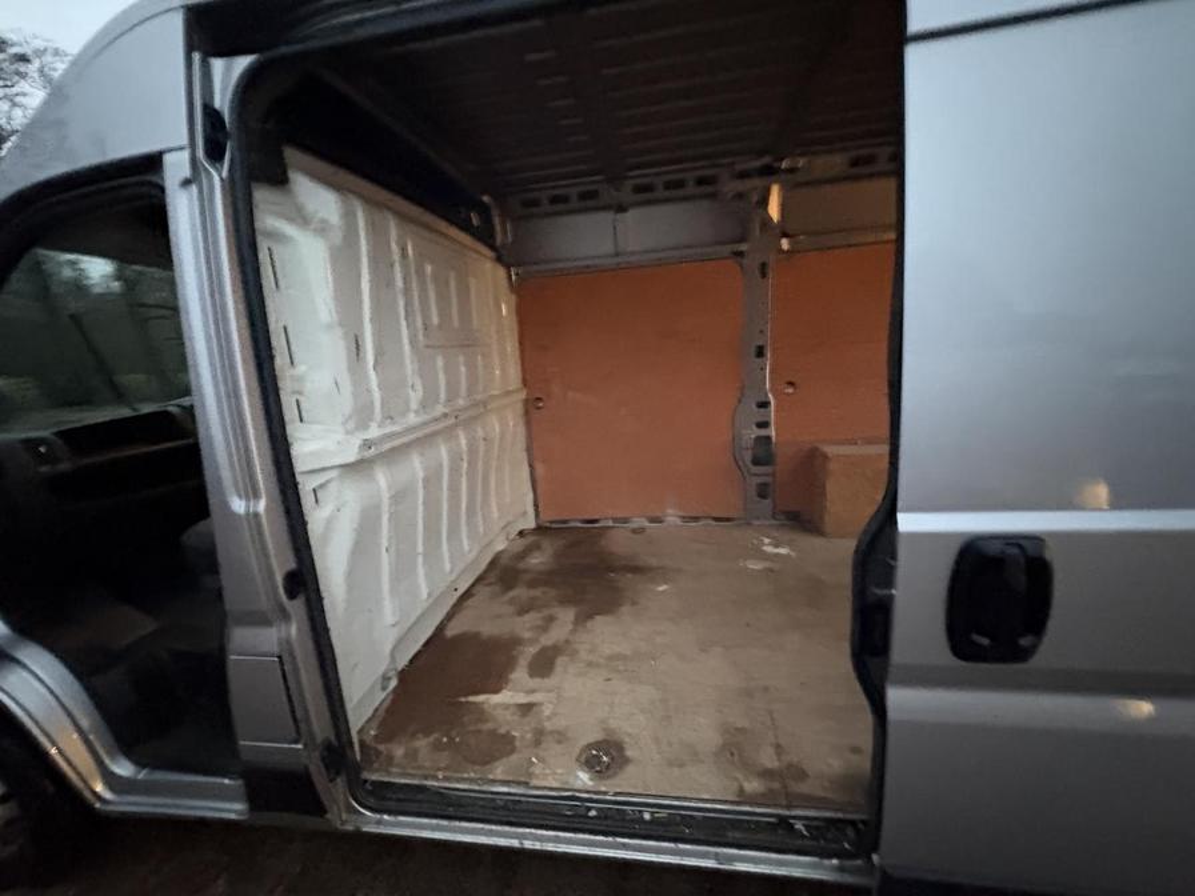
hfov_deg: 102.1
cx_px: 598
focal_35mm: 14
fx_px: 483
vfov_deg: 85.7
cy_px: 448
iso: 1600
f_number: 2.2
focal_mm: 2.22
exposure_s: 1/30
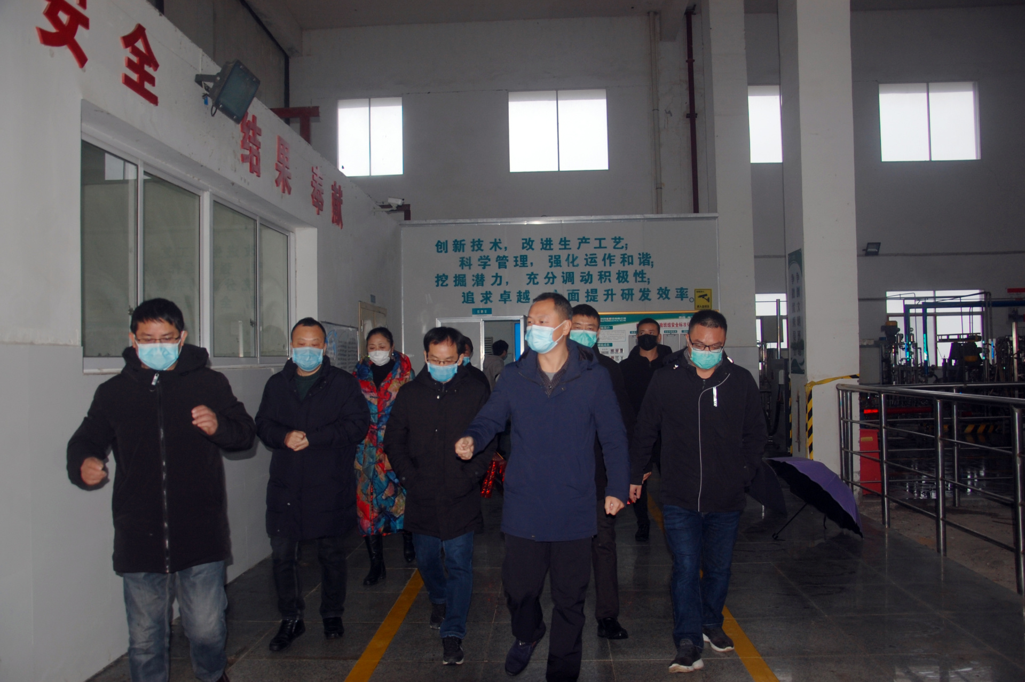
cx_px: 512
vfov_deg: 47.9
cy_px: 341
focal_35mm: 27
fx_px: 768
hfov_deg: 67.4
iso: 200
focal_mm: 18
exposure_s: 1/60
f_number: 3.8
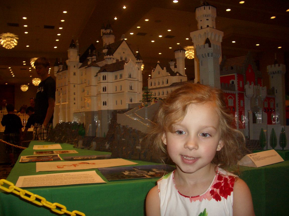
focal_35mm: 35
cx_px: 144
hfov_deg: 52.6
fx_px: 292
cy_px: 108
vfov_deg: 40.7
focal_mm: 5.8
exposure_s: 1/60
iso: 100
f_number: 2.6
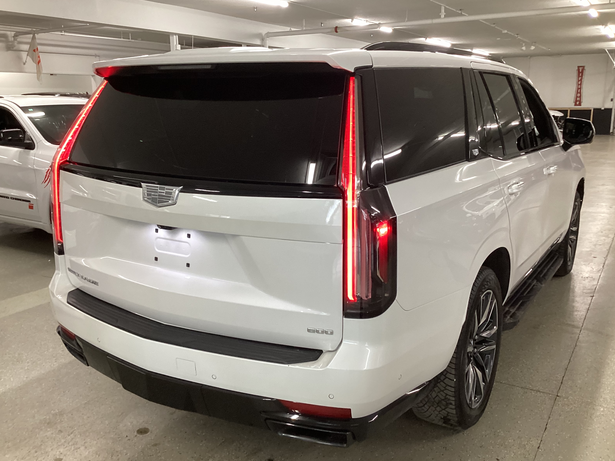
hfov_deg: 56.8
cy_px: 230
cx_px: 309
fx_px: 569
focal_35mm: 32
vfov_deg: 44.2
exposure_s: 1/60
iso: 200
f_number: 2.4
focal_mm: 3.3
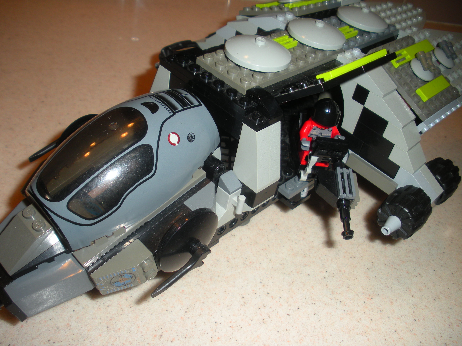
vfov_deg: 39.7
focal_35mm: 36
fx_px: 480
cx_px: 231
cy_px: 173
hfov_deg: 51.4
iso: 64
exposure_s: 1/60
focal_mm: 6.3
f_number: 3.5
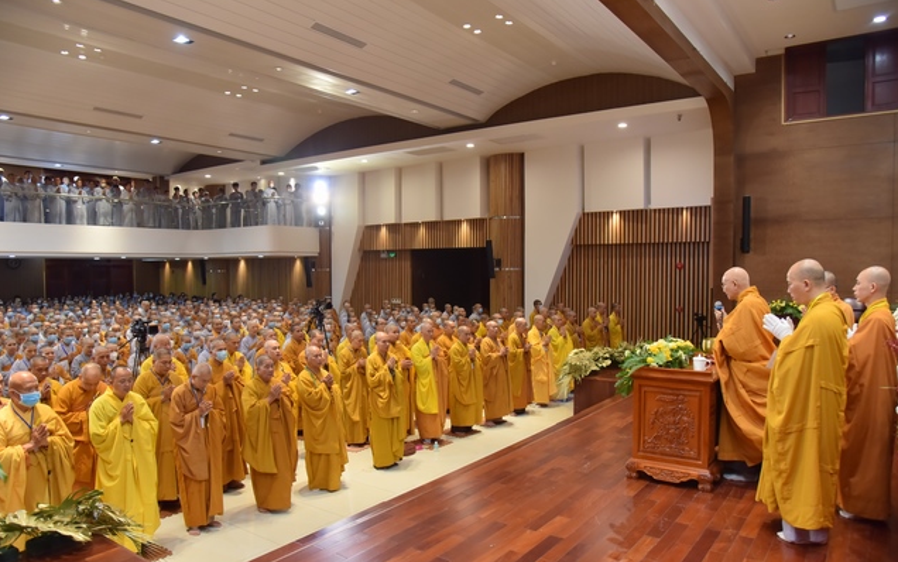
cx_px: 450
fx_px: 612
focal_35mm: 25
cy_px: 294
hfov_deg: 72.5
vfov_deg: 49.3
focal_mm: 24
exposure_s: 1/125
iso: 1250
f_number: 5
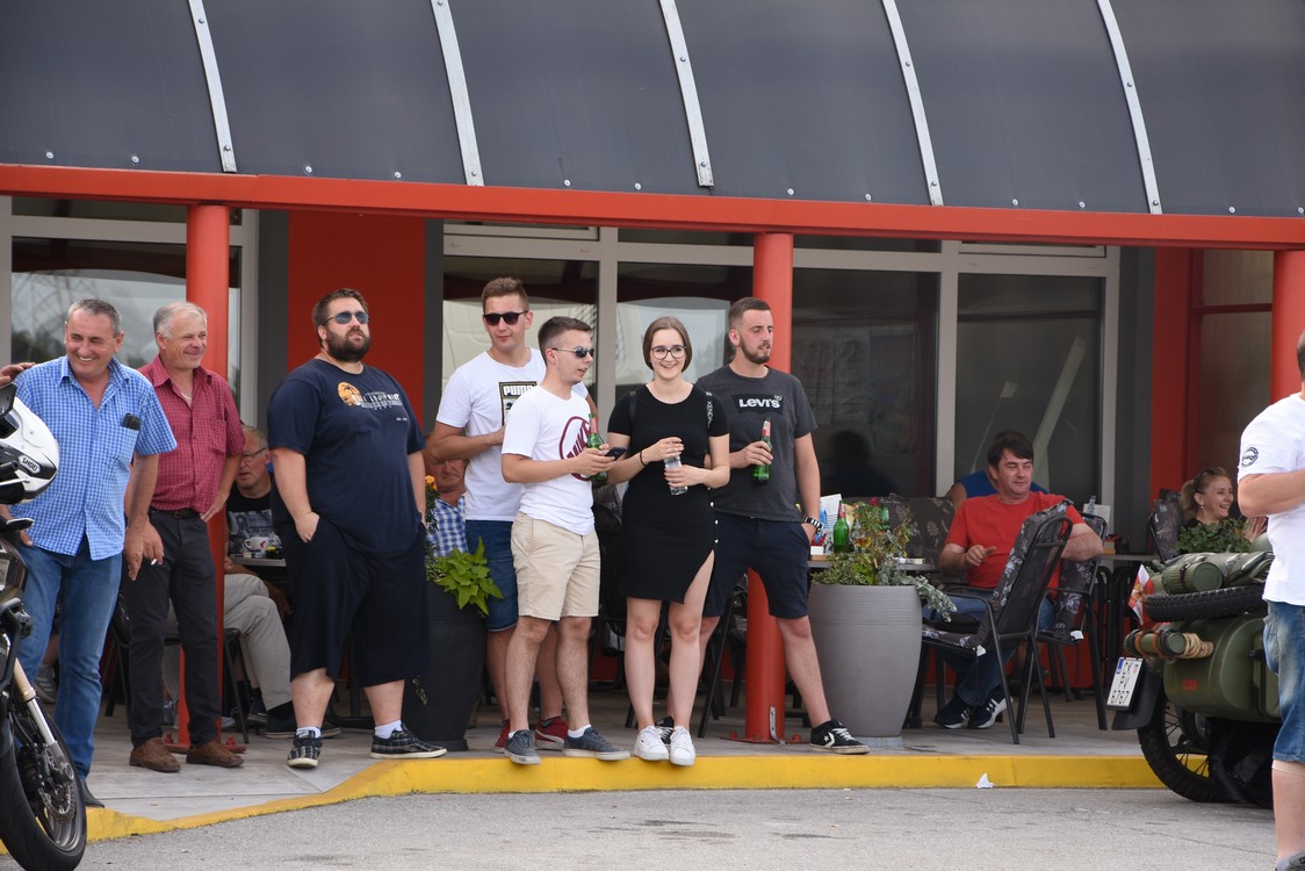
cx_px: 652
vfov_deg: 8.7
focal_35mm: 158
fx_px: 5710
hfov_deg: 13.0
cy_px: 436
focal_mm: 105
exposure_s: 1/160
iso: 180
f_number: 7.1
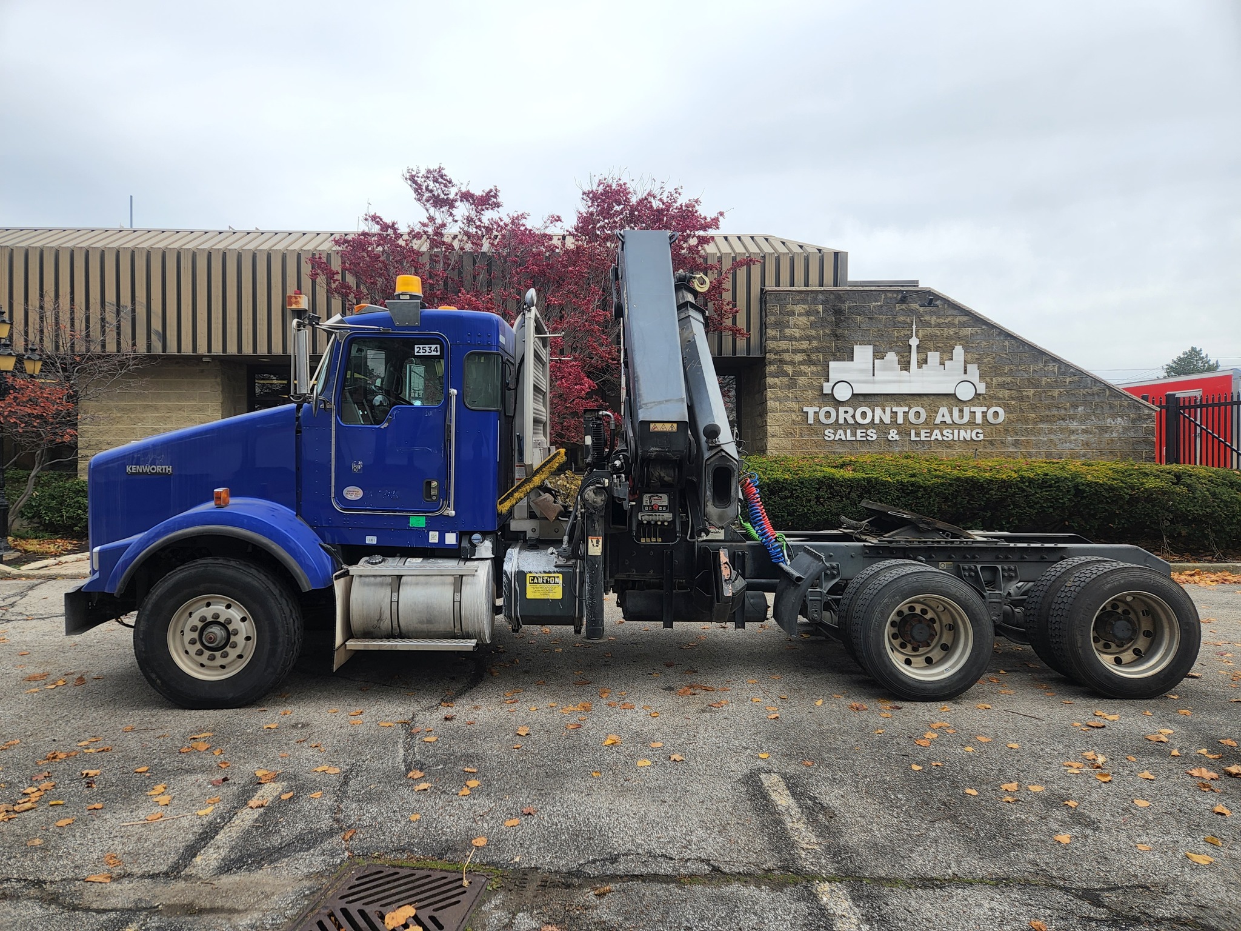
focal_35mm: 23
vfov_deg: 58.9
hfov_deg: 73.9
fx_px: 825
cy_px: 466
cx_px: 620
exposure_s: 1/383
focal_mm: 5.4
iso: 20
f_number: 1.8
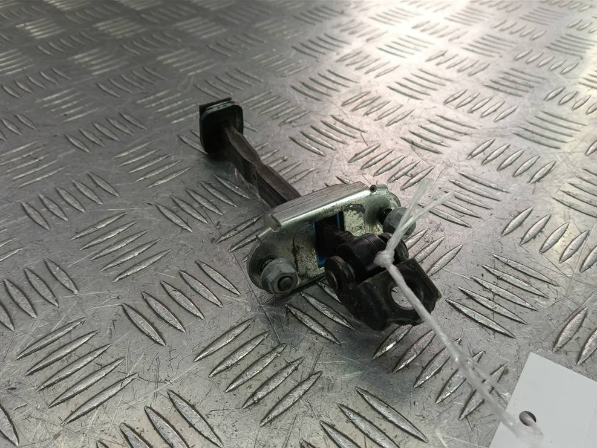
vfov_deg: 49.8
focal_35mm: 28
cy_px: 232
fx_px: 483
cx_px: 307
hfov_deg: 63.4
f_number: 1.6
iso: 96
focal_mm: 4.11
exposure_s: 1/100
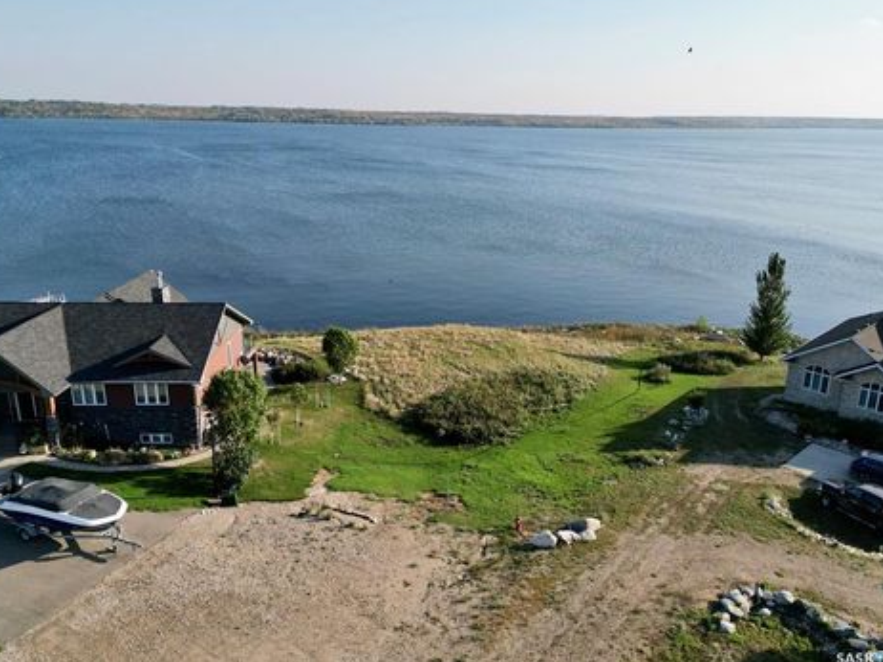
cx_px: 451
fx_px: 663
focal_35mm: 26
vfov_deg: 53.0
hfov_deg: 67.3
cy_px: 307
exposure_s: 1/3200
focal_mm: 6.72
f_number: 1.7
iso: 200
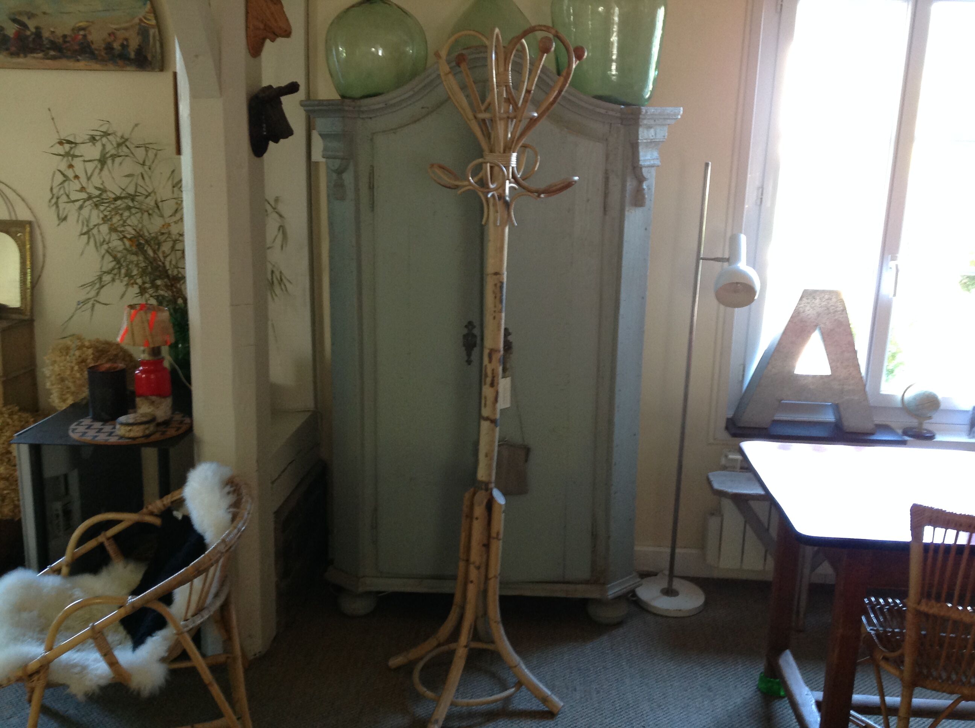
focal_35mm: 35
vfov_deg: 40.6
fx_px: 984
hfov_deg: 52.7
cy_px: 364
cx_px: 488
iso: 125
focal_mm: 4.28
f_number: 2.4
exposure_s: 1/15
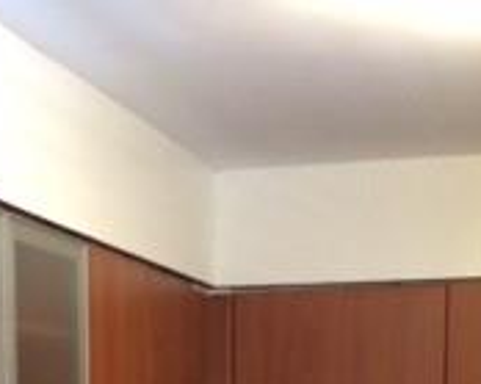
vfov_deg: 13.5
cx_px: 180
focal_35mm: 104
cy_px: 660
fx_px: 1480
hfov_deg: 18.4
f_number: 2.2
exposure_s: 1/30
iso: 320
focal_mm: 4.15
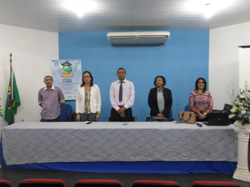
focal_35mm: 25
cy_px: 94
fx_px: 181
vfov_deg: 54.9
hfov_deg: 69.4
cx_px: 125
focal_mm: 4.5
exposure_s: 1/30
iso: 240
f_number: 2.5
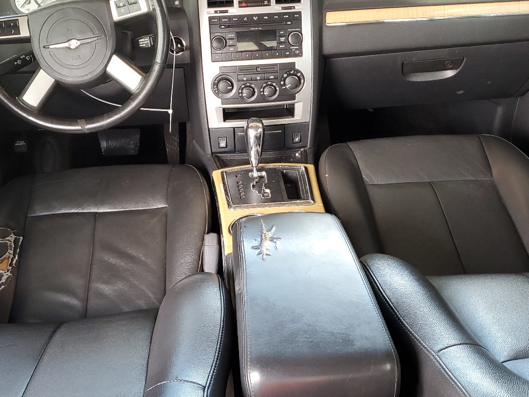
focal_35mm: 40
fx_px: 611
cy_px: 230
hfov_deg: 46.8
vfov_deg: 35.9
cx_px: 245
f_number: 1.5
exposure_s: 1/60.2
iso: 109
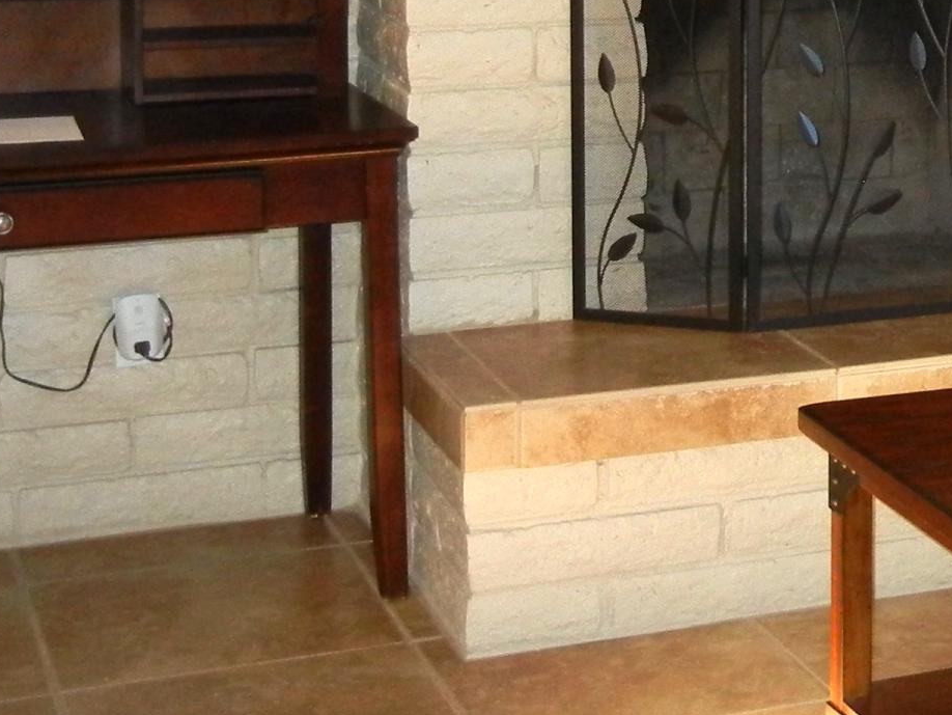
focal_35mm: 98
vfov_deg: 14.8
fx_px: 2696
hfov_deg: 18.8
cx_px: 1176
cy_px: -42
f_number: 3.5
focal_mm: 5.4
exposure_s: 1/30
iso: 337
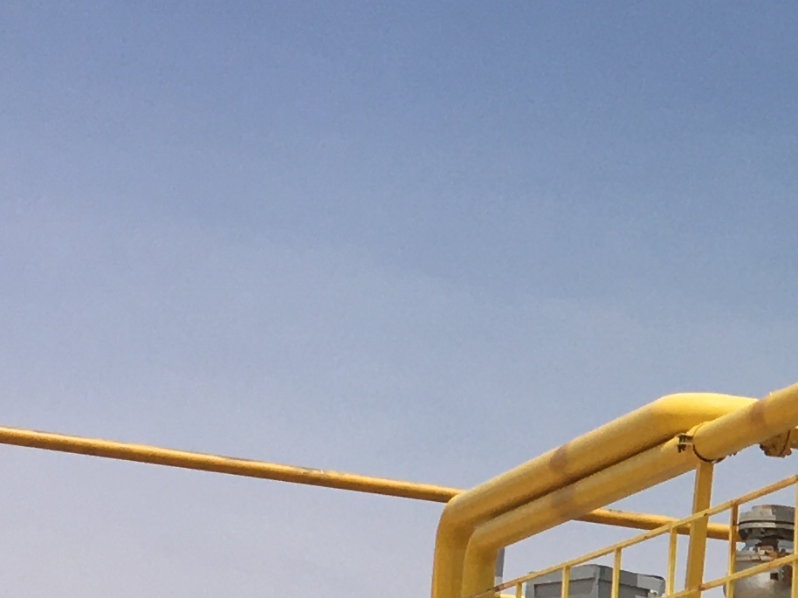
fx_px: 2950
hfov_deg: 14.0
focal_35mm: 128
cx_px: 1335
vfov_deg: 11.4
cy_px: 623
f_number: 2.2
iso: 25
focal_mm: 4.15
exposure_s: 1/3077
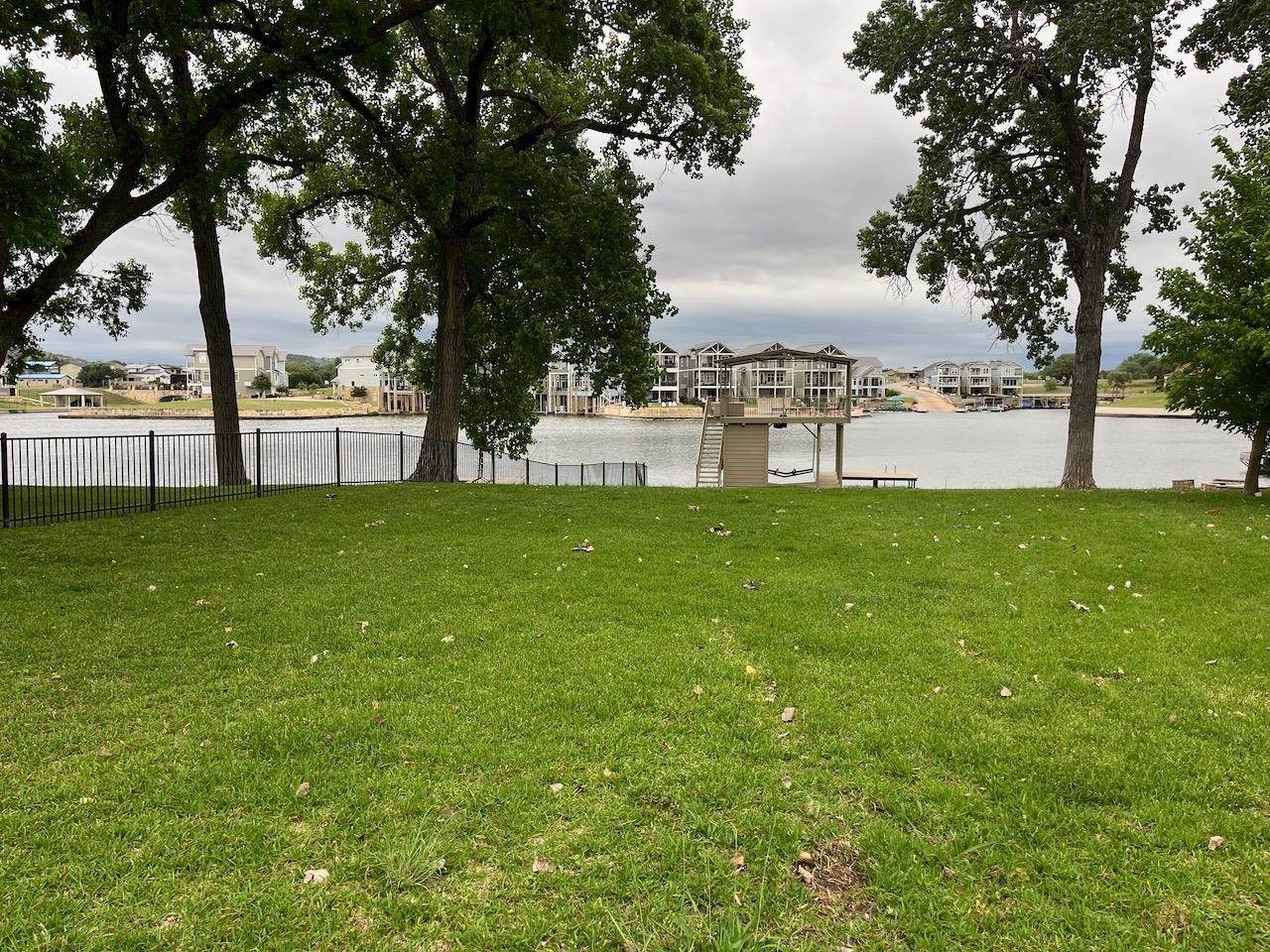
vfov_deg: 53.1
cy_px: 476
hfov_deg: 67.3
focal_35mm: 26
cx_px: 635
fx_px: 954
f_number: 1.6
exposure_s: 1/130
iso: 32
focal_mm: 5.1
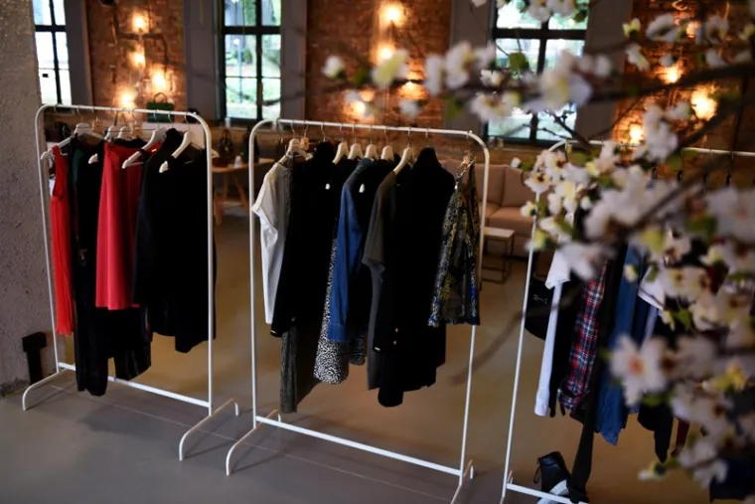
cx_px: 378
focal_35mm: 29
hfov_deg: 63.6
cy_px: 252
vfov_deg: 45.0
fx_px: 608
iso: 1250
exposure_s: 1/100
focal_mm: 29
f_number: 2.8
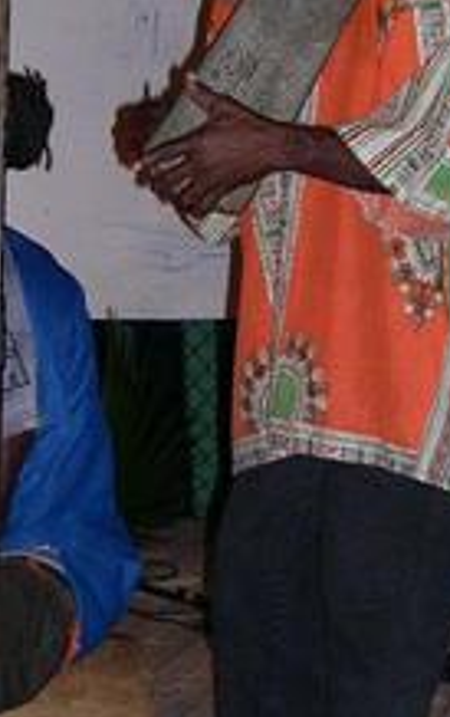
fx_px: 2306
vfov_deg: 17.5
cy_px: 148
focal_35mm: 118
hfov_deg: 11.1
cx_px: 76
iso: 216
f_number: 2.8
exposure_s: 1/60
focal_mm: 8
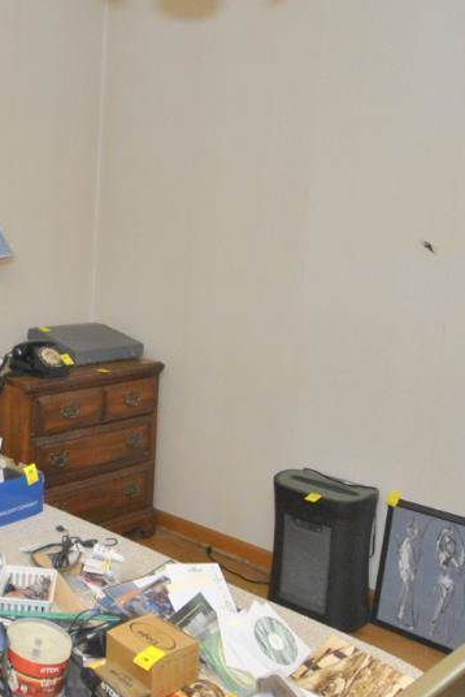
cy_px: 290
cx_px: 16
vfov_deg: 46.2
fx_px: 813
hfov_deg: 30.0
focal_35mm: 42
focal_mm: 10
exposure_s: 1/25
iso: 400
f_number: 4
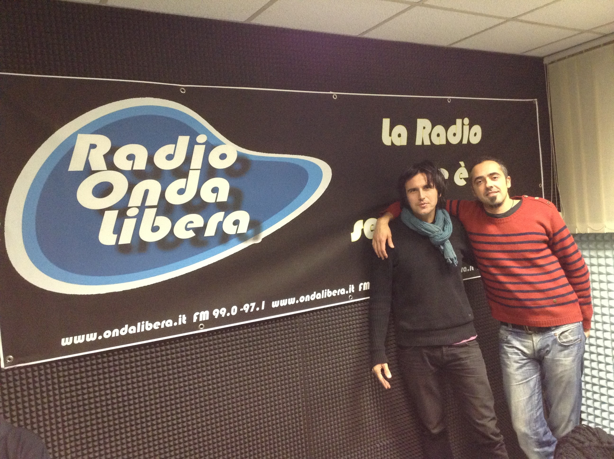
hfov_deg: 55.4
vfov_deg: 42.8
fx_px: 584
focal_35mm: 33
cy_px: 230
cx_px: 307
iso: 250
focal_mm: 3.3
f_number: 2.4
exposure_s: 1/20
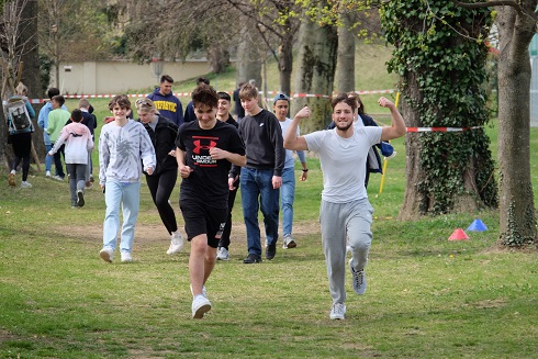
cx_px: 269
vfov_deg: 6.8
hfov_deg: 10.1
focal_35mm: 203
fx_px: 3034
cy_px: 180
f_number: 5.6
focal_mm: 135
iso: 400
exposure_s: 1/420
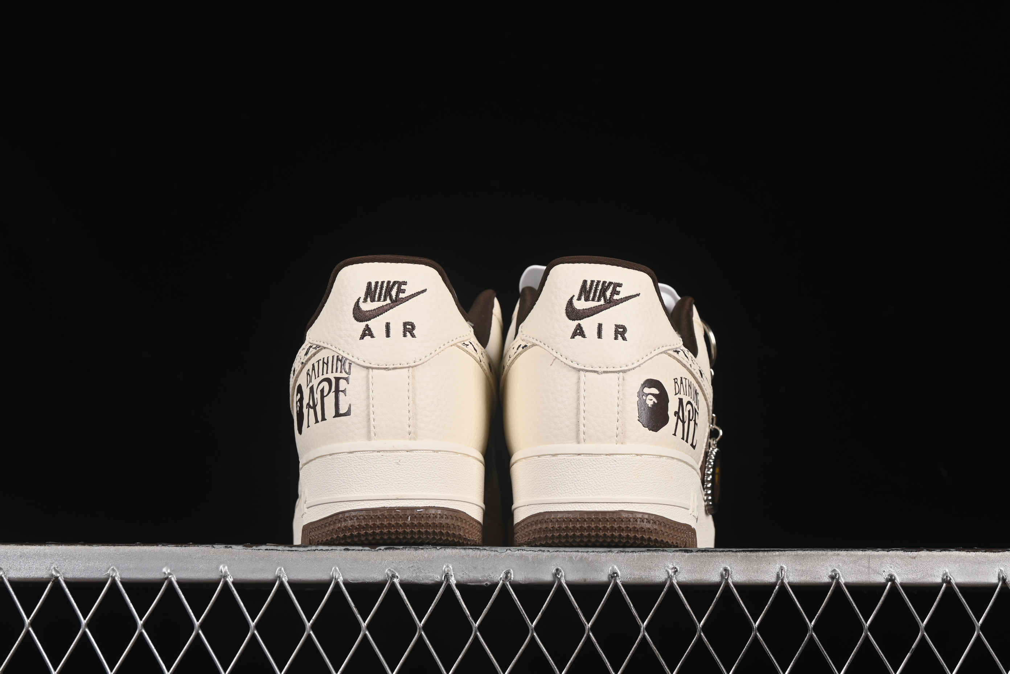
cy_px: 337
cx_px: 505
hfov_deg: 27.0
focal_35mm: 75
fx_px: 2104
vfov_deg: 18.2
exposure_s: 1/80
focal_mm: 50
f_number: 8
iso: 160
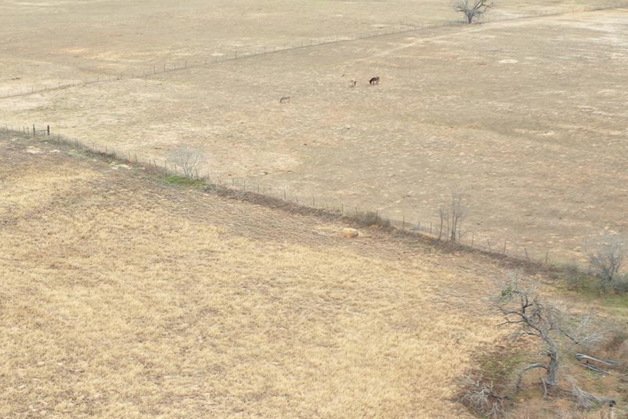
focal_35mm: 64
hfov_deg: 31.1
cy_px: 363
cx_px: 199
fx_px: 1116
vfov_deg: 20.9
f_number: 2.8
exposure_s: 1/30
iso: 120
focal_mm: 10.26
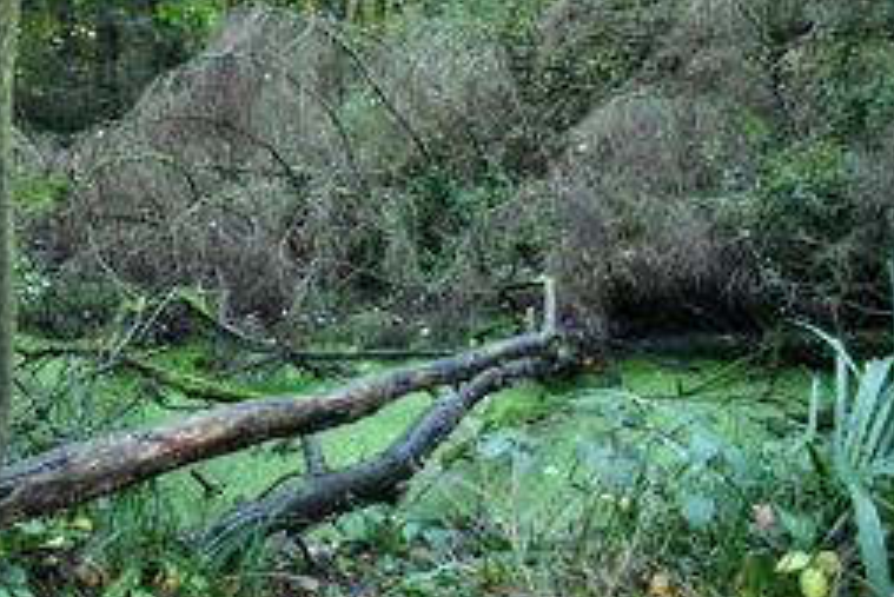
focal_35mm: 38
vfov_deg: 35.1
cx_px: 208
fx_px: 944
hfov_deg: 48.4
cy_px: 323
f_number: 3.5
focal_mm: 16
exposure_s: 1/50
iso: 5000
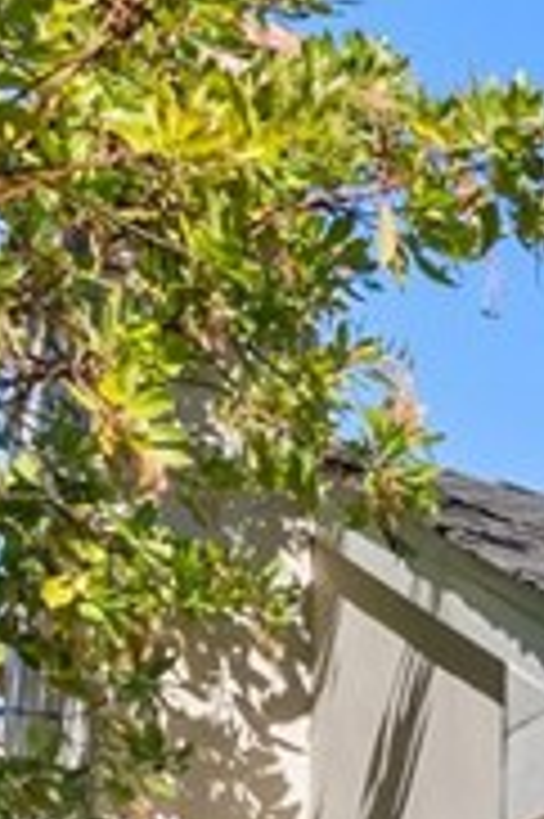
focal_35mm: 90
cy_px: 1307
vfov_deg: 19.2
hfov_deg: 11.6
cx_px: 1412
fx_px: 2044
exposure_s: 1/200
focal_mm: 16
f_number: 9
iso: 640
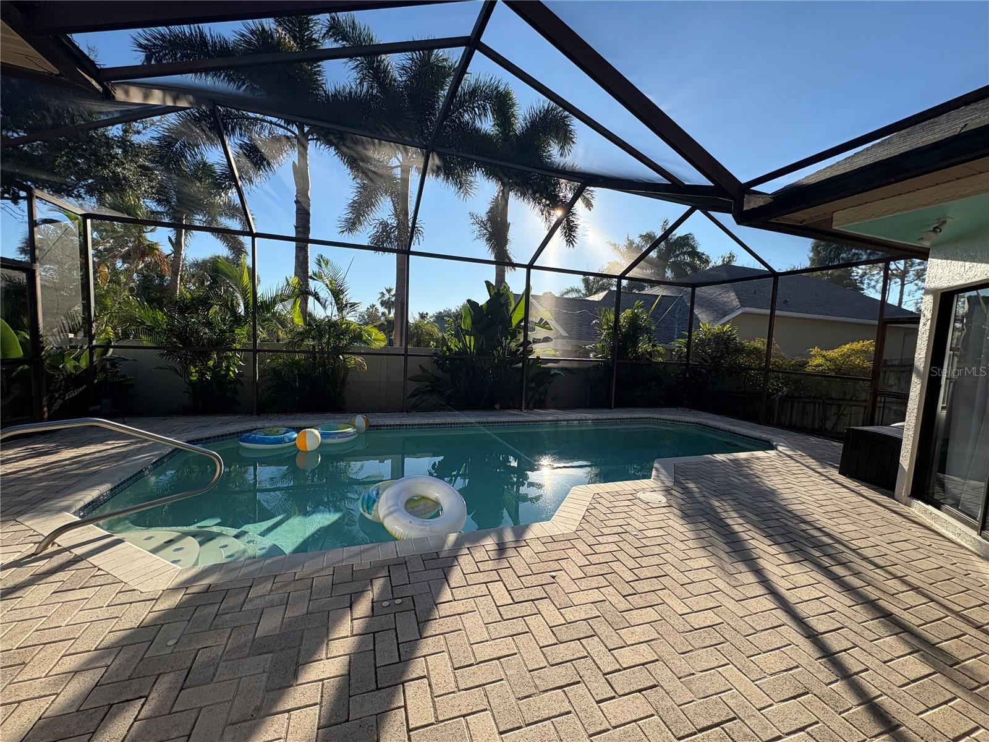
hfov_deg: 102.1
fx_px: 400
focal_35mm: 14
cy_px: 371
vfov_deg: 85.7
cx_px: 494
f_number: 2.2
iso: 50
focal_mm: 2.22
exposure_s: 1/1034
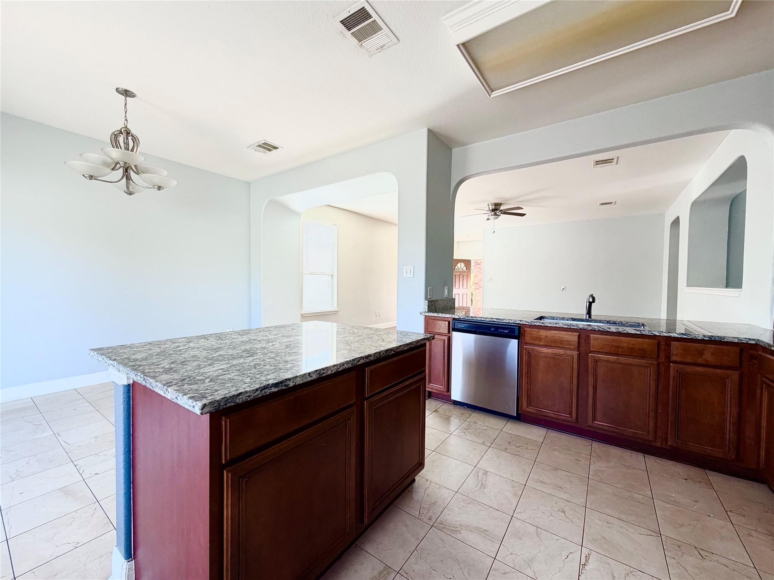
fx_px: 313
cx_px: 387
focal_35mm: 14
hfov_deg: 102.1
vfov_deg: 85.7
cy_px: 290
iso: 125
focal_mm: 2.22
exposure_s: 1/121
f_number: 2.2
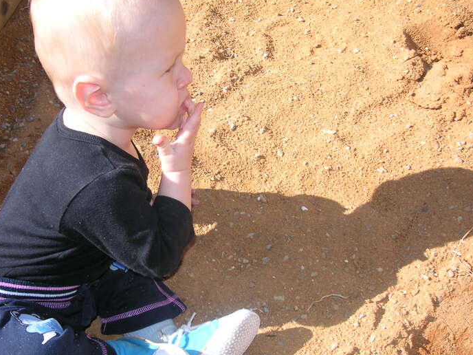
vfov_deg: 33.6
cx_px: 206
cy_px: 189
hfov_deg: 43.8
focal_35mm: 43
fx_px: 588
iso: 50
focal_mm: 6.1
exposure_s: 1/350
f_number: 2.8
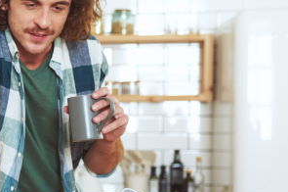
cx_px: -126
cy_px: 152
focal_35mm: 101
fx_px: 807
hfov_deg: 18.3
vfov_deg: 13.5
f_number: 2.8
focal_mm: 35
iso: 800
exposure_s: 1/160
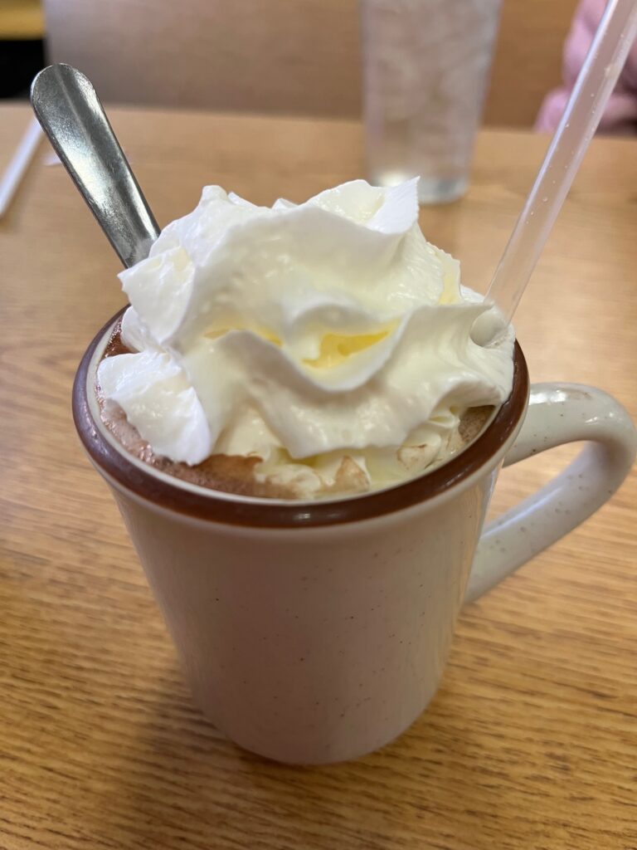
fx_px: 638
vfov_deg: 67.3
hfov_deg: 53.1
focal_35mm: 26
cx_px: 318
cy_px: 425
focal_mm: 5.1
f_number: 1.6
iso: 125
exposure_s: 1/60
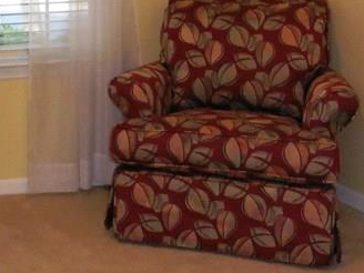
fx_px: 789
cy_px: -2
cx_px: -37
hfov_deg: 24.3
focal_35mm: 75
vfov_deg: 19.1
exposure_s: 1/80
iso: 500
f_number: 3.3
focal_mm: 4.3
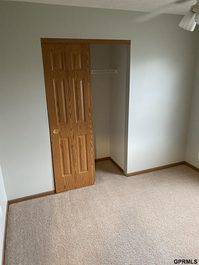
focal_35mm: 26
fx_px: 199
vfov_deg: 67.3
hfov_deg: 53.1
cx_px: 100
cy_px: 132
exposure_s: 1/50
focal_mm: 4.25
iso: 500
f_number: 1.8
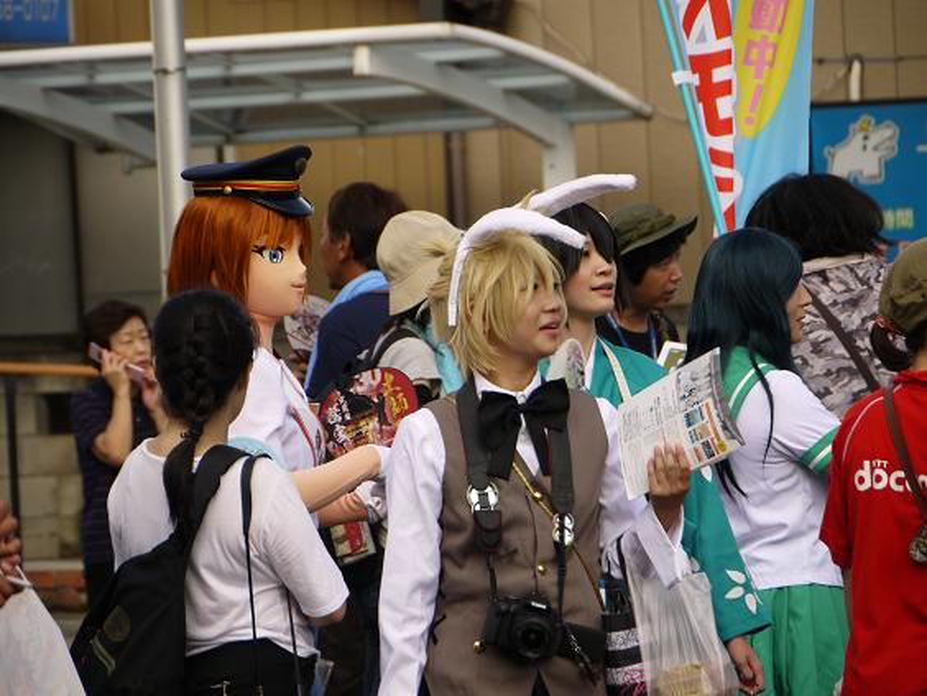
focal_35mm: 280
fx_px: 7498
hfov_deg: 7.1
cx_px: 464
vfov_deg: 5.3
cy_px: 348
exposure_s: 1/500
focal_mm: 140
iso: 250
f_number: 5.8
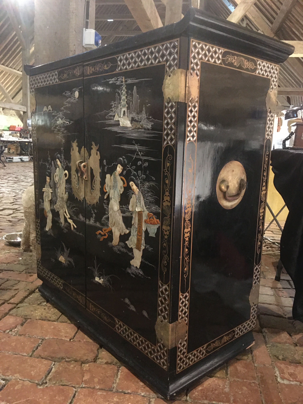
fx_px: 338
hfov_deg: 48.2
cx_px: 152
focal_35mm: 29
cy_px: 202
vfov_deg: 61.7
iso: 125
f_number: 2.2
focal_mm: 4.15
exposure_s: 1/4
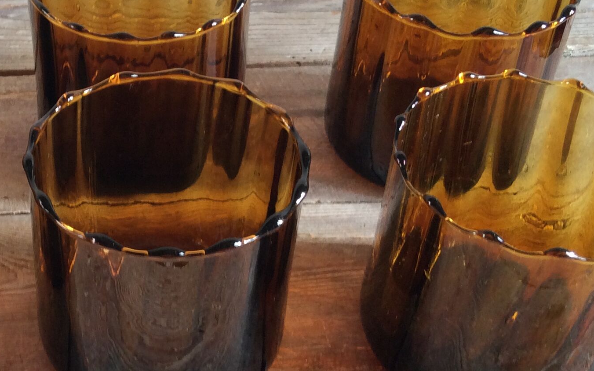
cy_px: 213
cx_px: 145
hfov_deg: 31.0
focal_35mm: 65
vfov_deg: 20.0
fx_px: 1052
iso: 50
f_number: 2.4
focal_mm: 3.3
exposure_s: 1/25
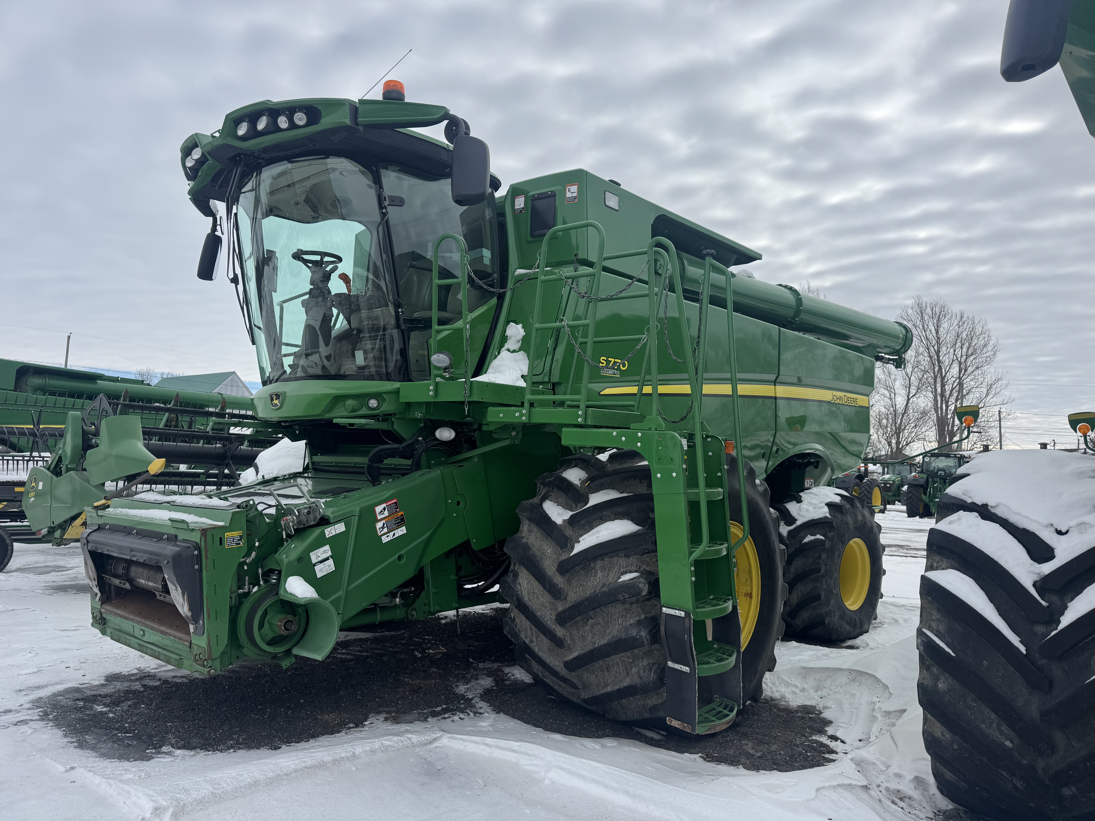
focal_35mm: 24
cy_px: 410
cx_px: 548
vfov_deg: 56.8
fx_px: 759
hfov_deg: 71.6
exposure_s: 1/6410
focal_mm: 6.76
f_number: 1.78
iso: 80
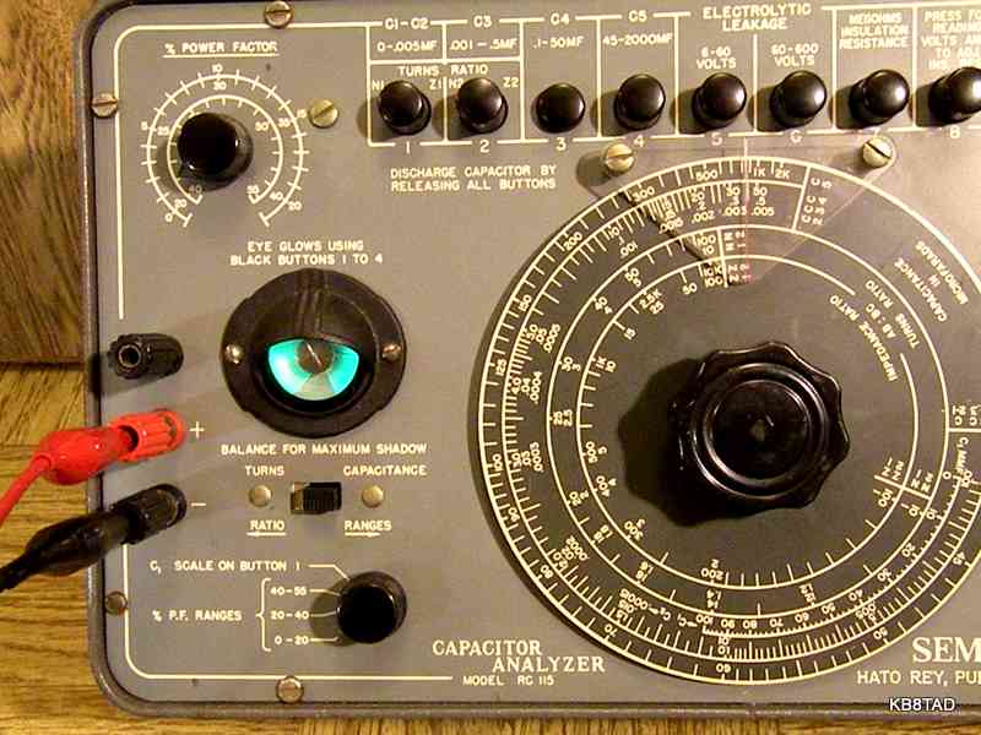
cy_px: 368
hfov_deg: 44.8
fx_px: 1190
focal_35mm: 42
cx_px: 490
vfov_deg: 34.3
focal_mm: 7.4
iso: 1600
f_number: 3.2
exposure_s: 1/15
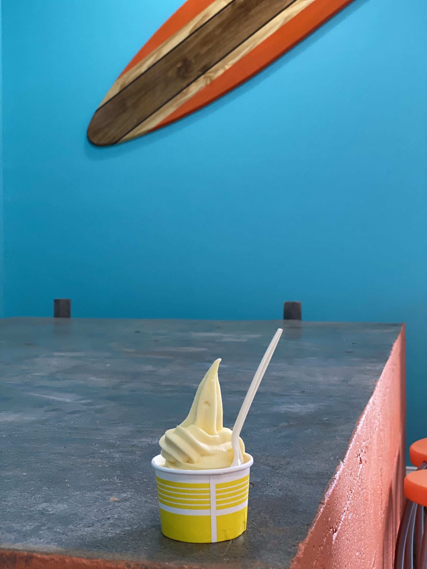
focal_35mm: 52
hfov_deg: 28.0
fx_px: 855
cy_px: 284
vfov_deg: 36.8
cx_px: 214
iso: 250
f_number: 2
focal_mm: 6
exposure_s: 1/76
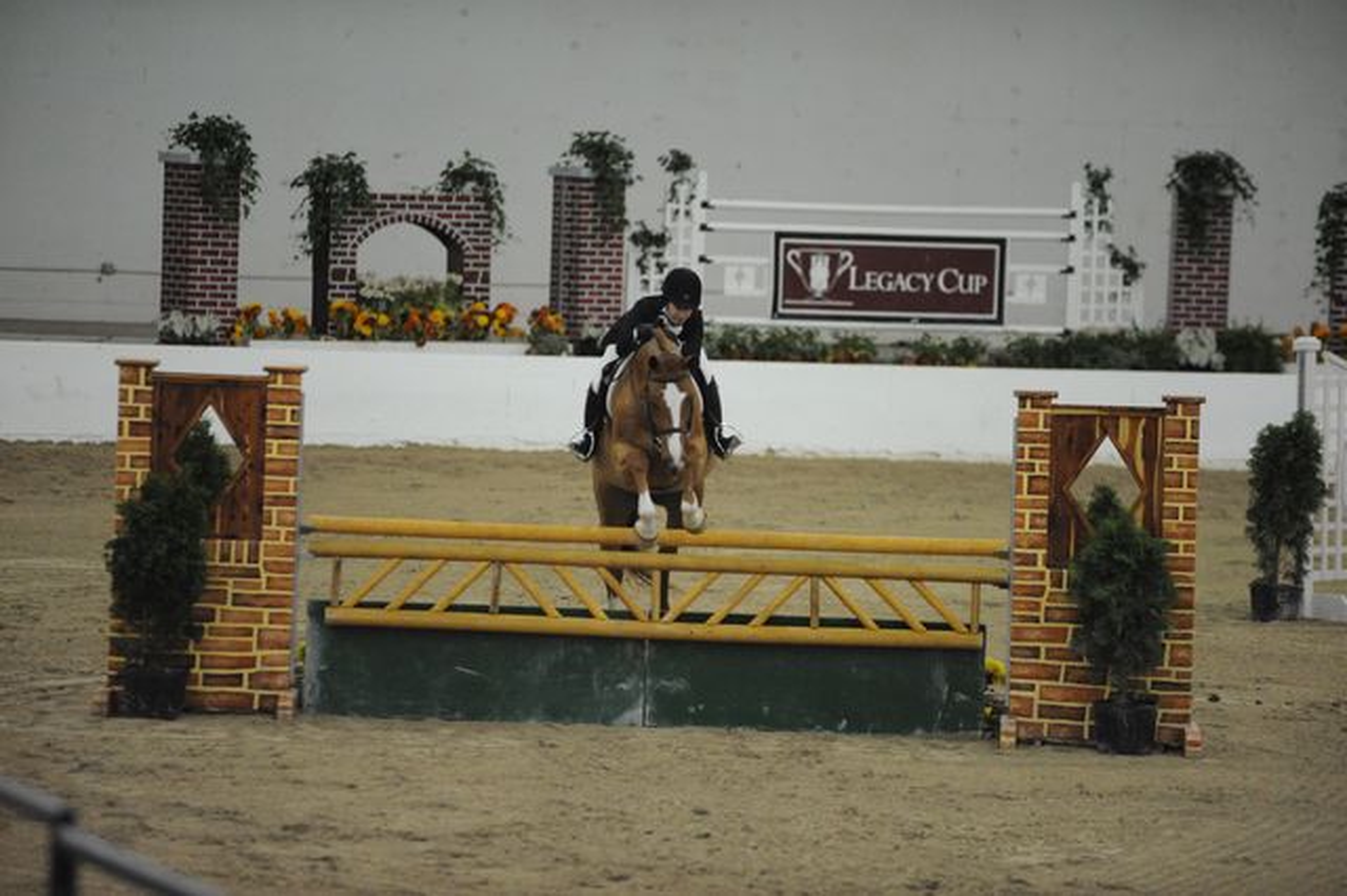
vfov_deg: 6.9
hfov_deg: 10.3
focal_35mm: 200
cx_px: 674
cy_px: 448
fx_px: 7479
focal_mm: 200
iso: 6400
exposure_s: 1/400
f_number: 2.8
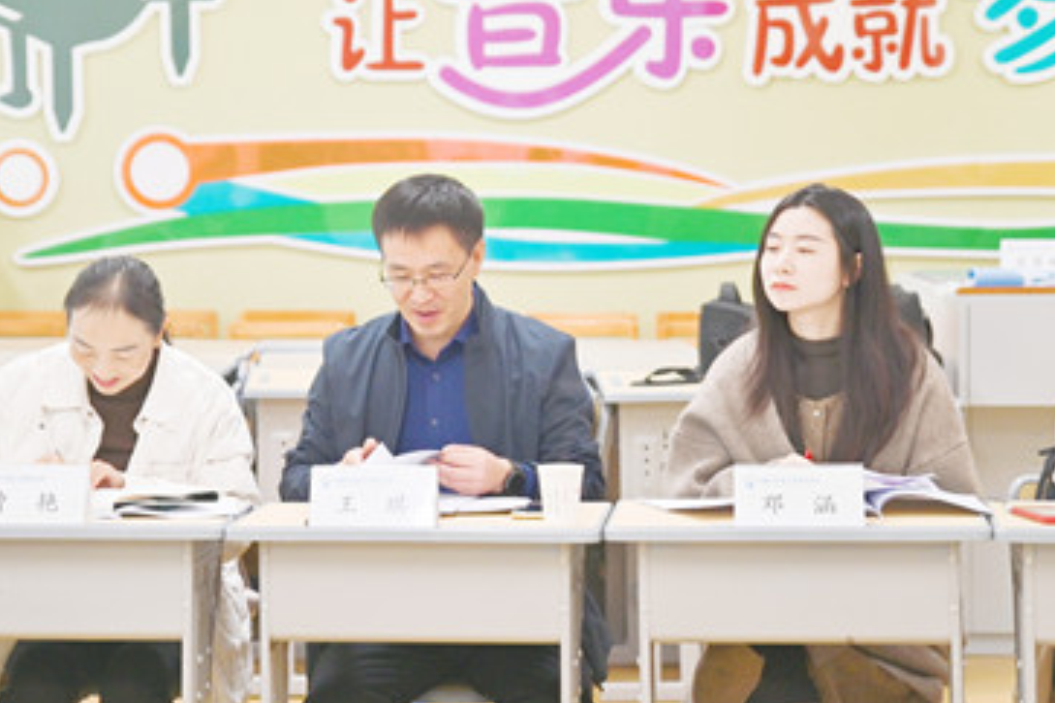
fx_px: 3194
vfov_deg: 12.6
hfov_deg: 18.7
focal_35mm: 109
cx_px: 424
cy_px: 272
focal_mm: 66
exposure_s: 1/250
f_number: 2.8
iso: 1000
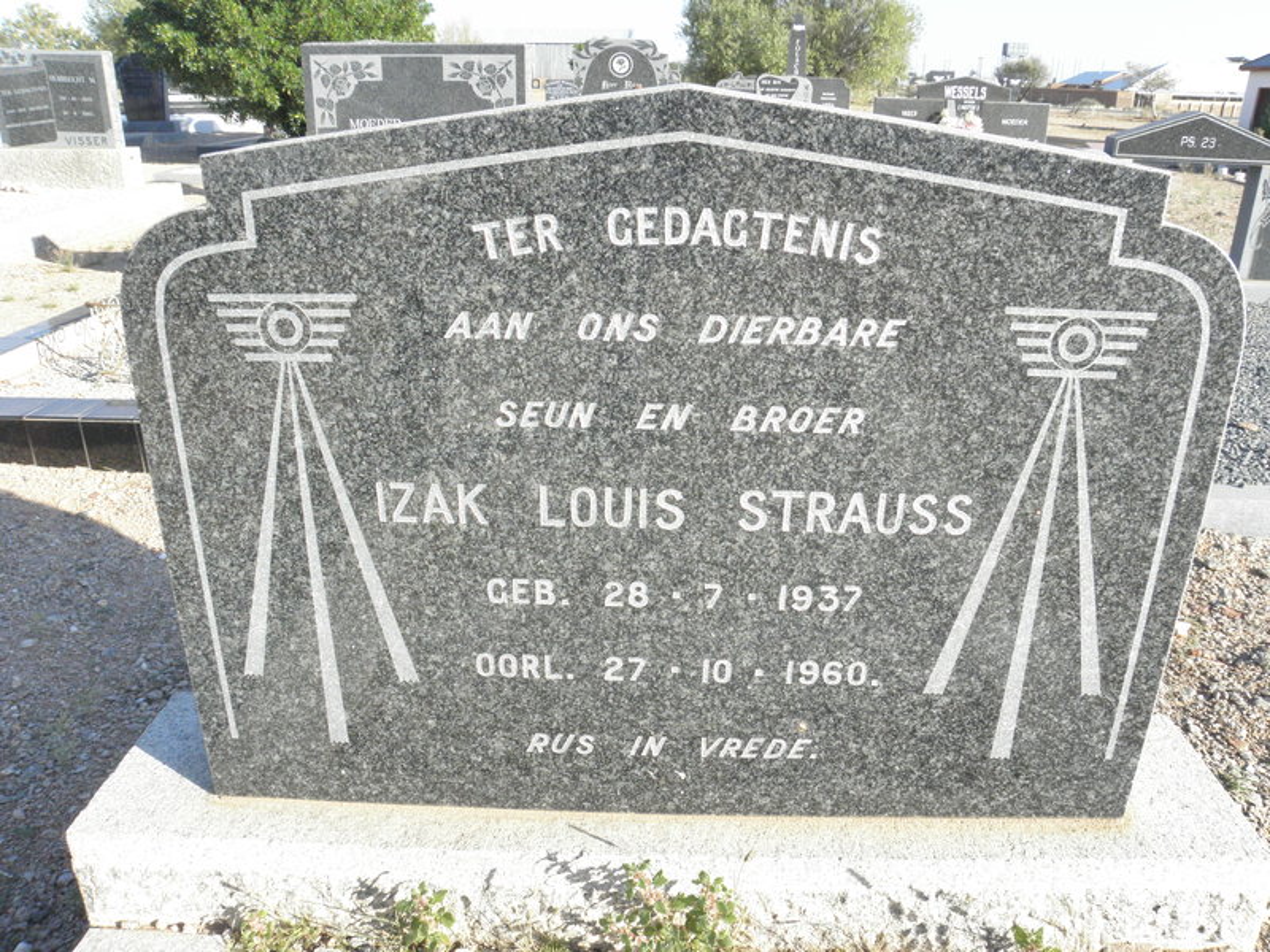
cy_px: 476
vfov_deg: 53.1
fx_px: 954
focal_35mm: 26
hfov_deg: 67.3
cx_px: 635
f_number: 6.3
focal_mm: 4.6
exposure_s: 1/250
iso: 200
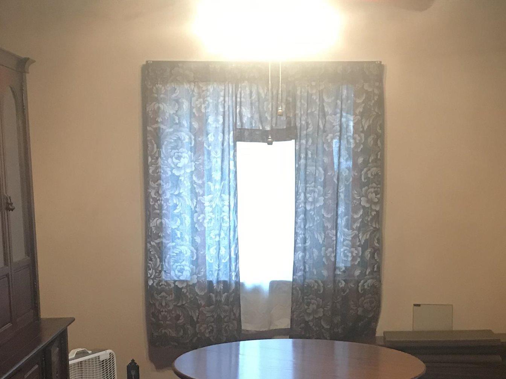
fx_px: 936
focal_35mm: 64
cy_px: 343
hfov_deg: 30.2
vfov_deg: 22.4
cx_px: 277
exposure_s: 1/15
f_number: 1.8
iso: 80
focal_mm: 3.99
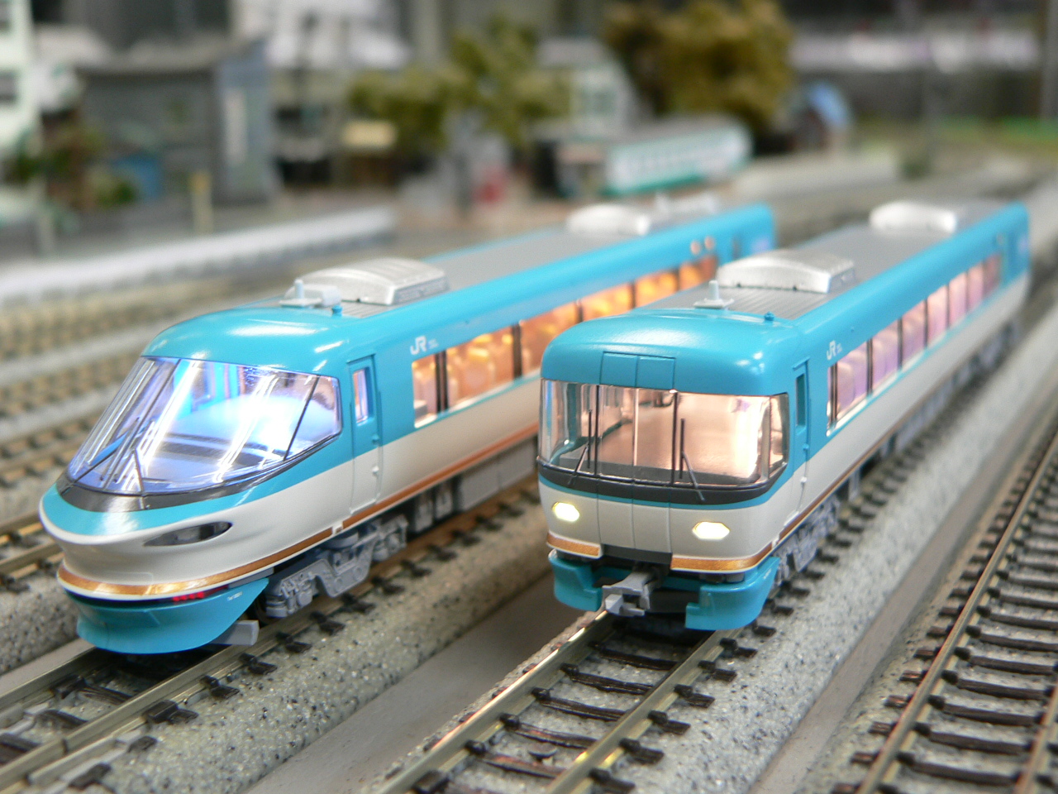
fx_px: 1375
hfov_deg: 42.1
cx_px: 529
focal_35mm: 45
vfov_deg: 32.2
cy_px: 397
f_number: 2.8
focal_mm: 7.4
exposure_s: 1/8
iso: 100
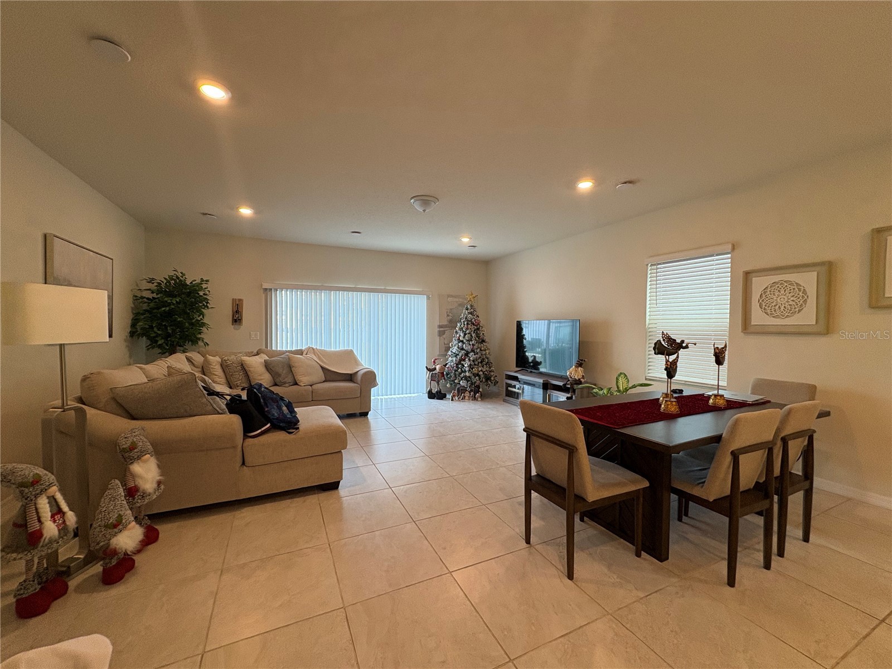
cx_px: 446
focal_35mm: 14
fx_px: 361
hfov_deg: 102.1
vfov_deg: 85.7
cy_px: 334
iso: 160
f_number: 2.2
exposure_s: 1/120
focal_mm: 2.22
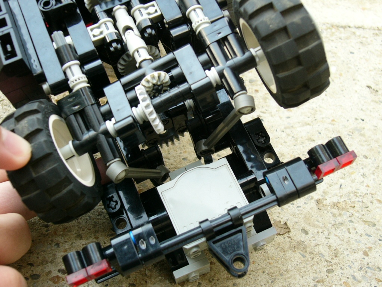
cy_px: 144
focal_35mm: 46
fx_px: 508
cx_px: 191
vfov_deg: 31.5
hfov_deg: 41.2
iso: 100
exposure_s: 1/80
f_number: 3.2
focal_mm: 7.6
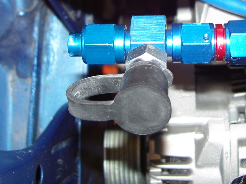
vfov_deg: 20.6
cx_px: 184
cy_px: 21
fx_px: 498
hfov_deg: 27.4
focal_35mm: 70
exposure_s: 1/40
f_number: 2.8
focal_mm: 7.3
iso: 100
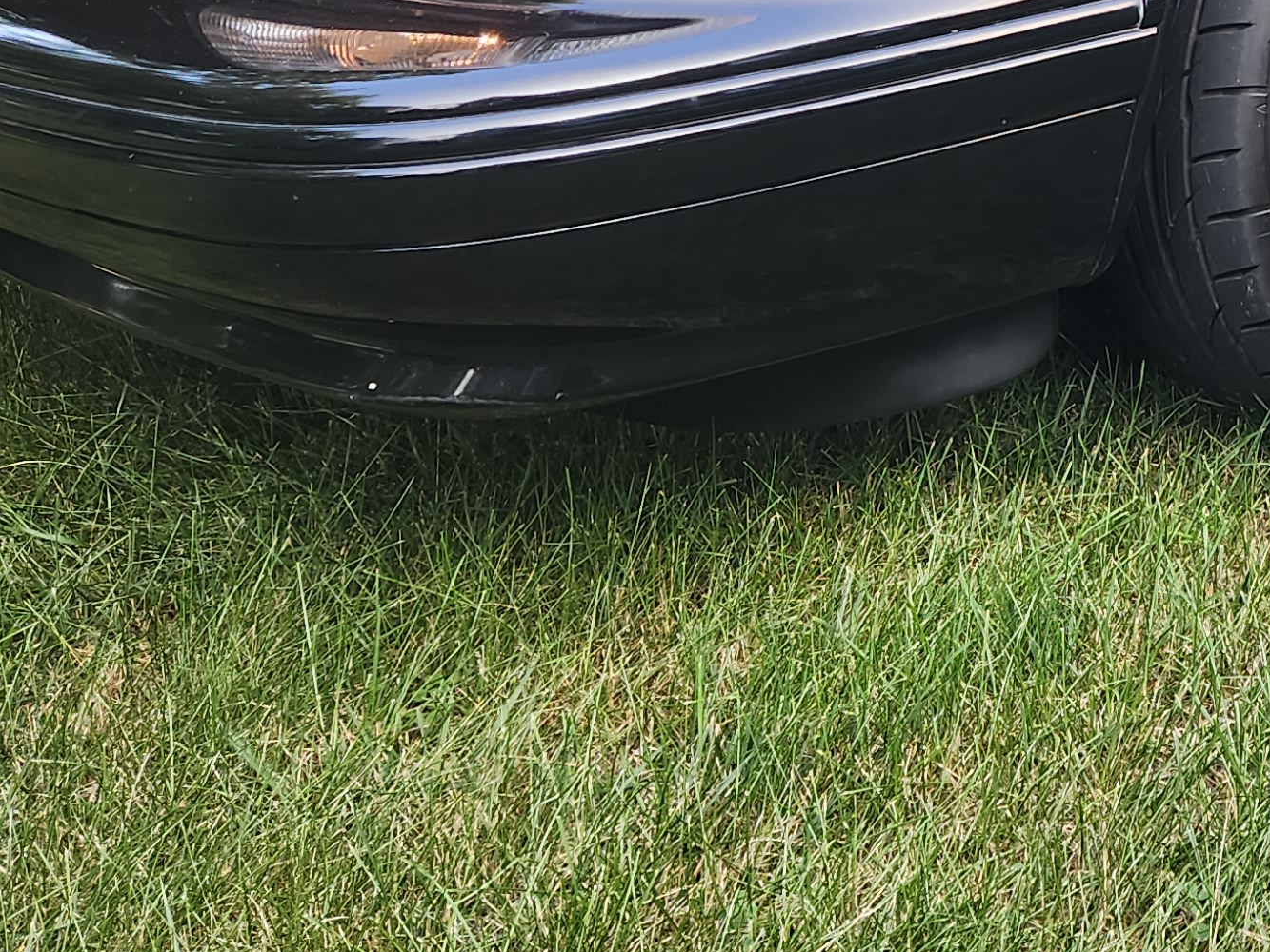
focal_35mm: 69
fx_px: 2532
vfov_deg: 20.1
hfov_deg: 25.7
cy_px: -159
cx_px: 1447
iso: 100
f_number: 1.8
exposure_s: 1/180
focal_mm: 5.4
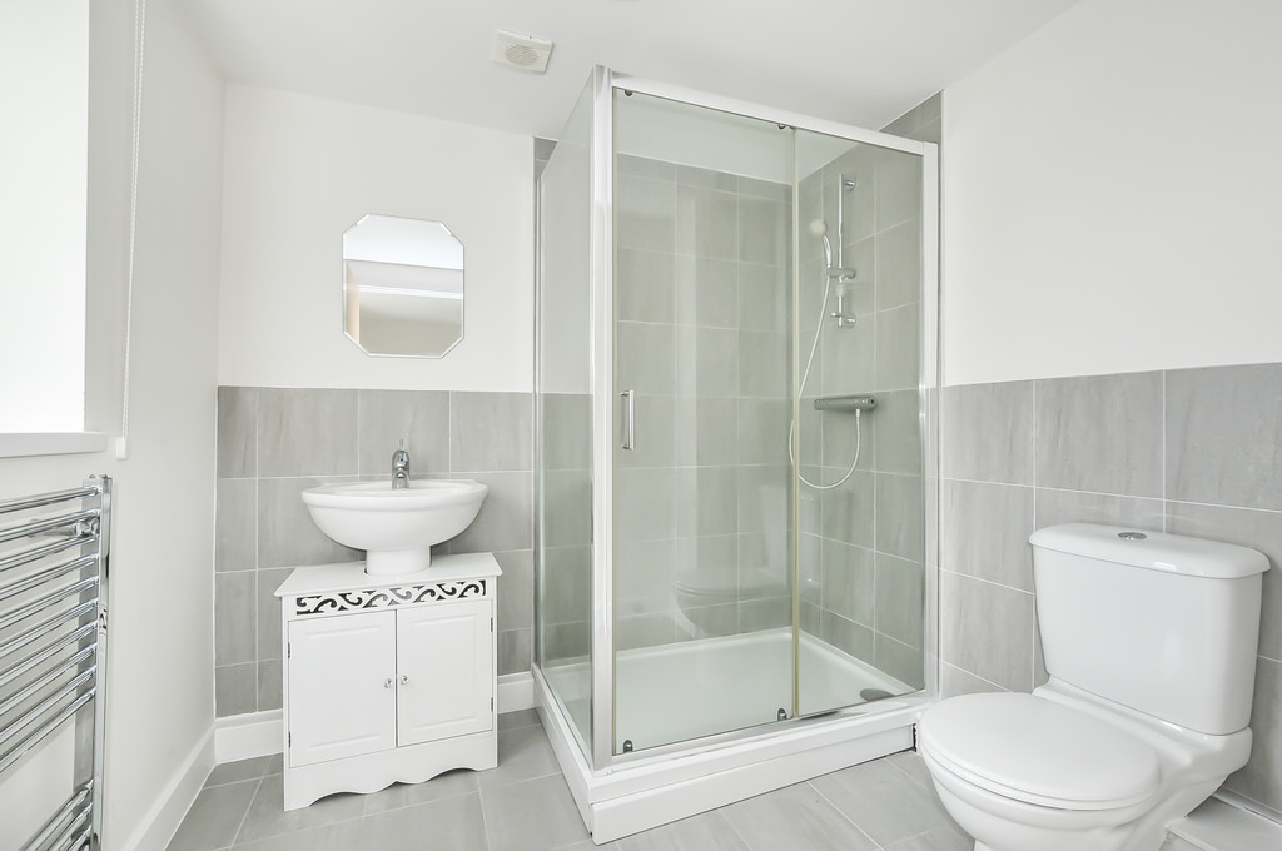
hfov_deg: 100.5
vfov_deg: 77.2
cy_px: 426
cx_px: 641
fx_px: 533
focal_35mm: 15
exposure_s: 1/20
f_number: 13
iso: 250
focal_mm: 10
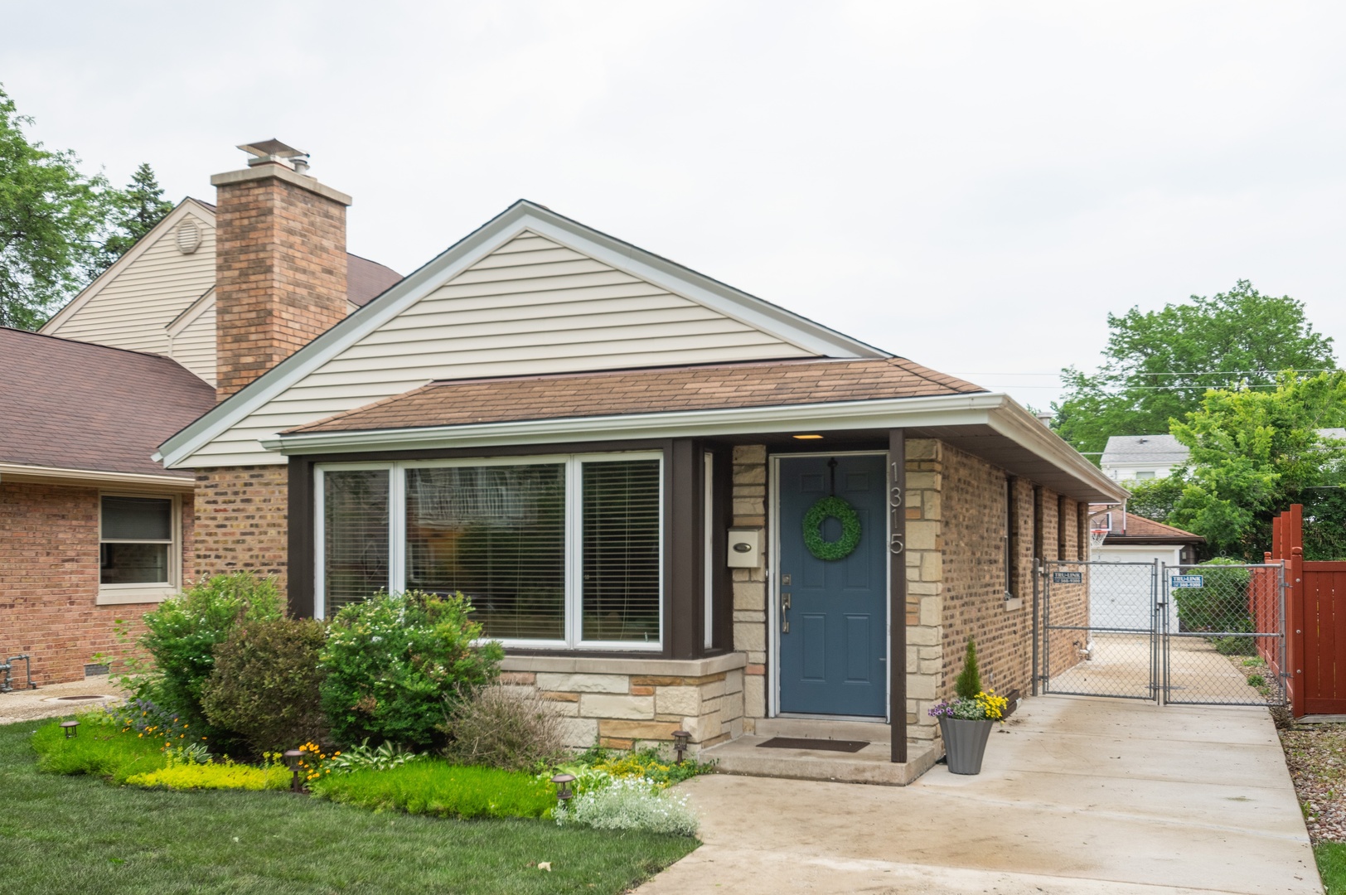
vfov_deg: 36.8
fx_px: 1345
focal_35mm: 36
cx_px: 673
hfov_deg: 53.2
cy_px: 448
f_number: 10
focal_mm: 24
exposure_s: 1/320
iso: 200
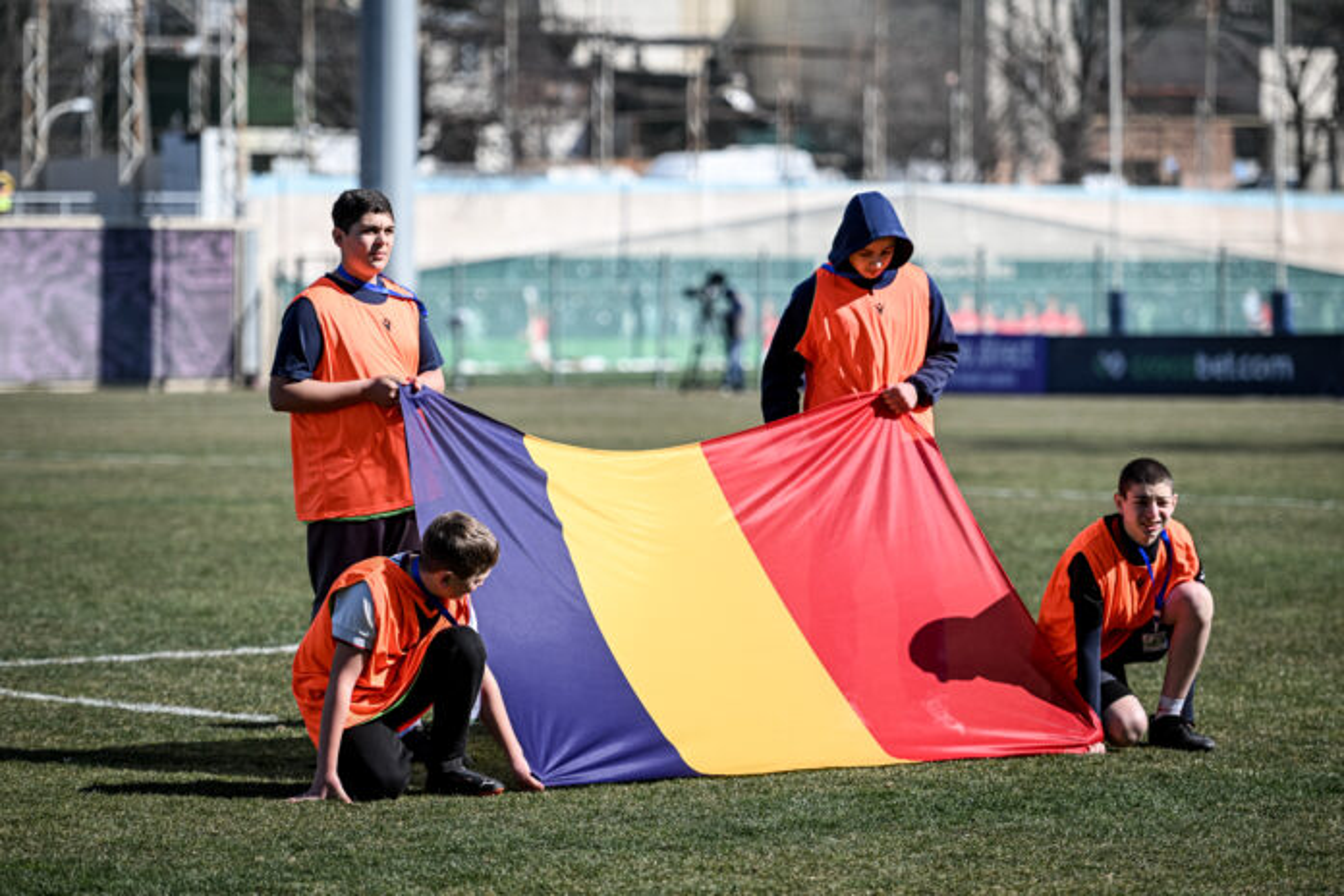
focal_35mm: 145
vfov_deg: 9.5
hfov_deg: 14.2
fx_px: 5413
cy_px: 448
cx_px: 672
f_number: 3.2
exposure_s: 1/1600
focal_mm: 145
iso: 100
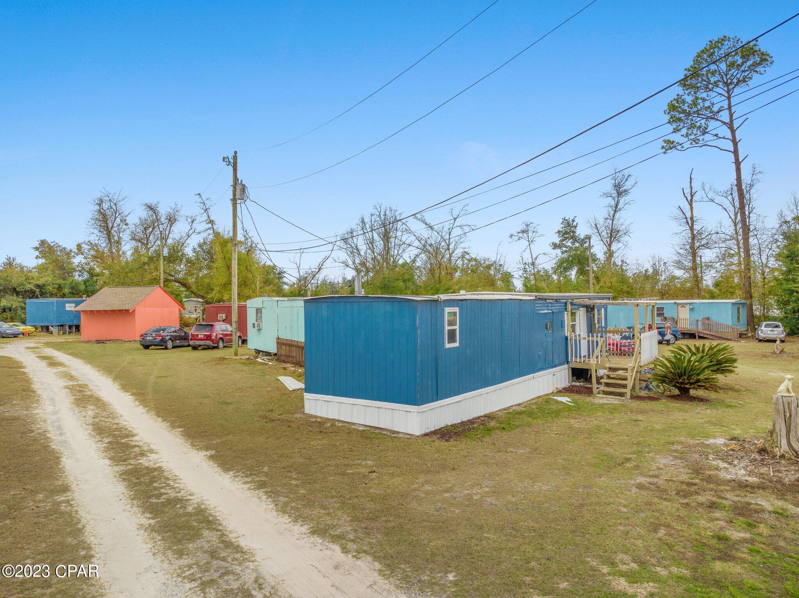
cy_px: 299
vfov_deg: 56.8
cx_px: 400
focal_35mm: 24
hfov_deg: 71.6
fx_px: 554
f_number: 2.8
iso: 100
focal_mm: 12.29
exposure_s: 1/400
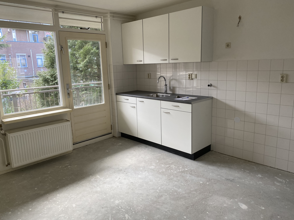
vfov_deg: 53.1
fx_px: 221
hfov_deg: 67.3
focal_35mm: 26
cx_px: 147
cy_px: 110
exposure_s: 1/115
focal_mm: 4.25
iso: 125
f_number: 1.8
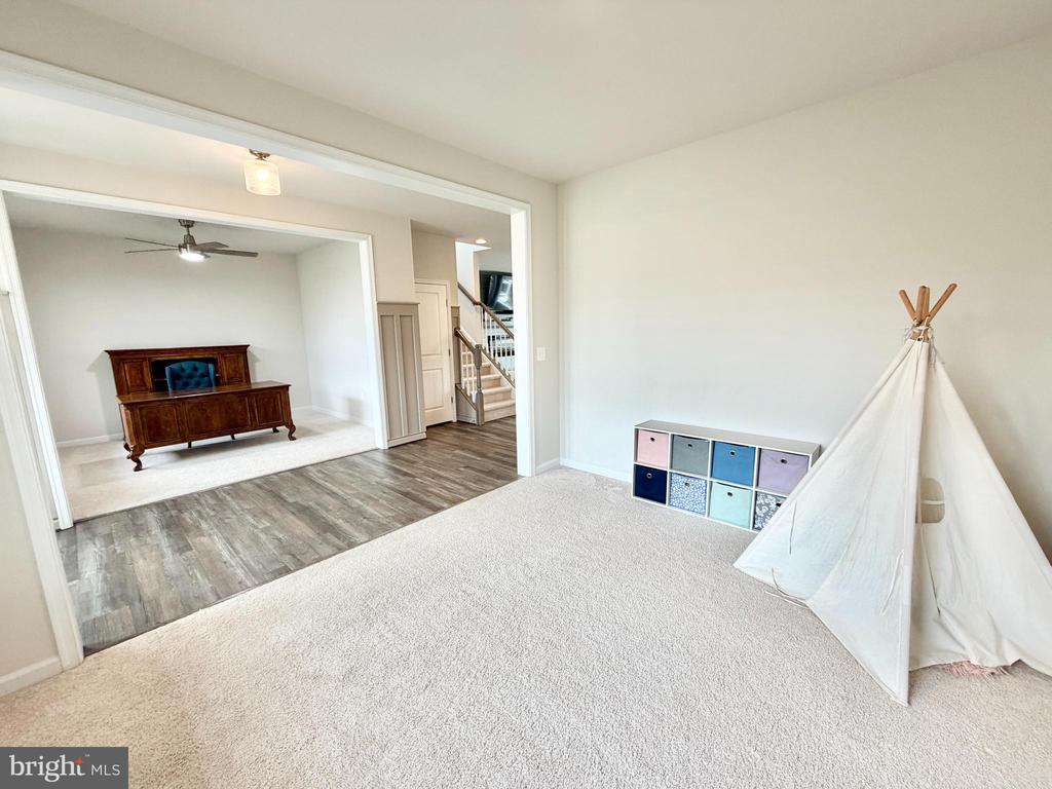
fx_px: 425
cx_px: 526
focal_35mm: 14
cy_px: 394
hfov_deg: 102.1
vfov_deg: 85.7
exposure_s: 1/120
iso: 160
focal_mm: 2.22
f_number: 2.2
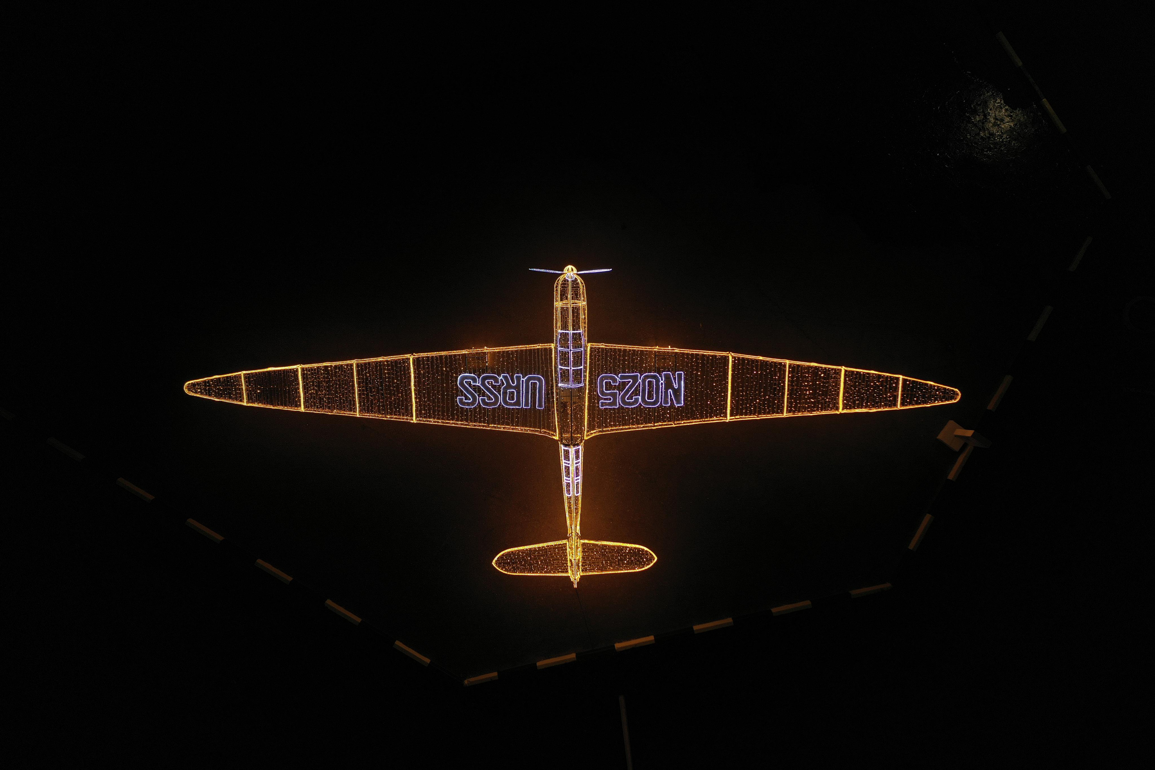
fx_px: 898
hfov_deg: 65.5
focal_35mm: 28
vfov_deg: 46.4
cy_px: 385
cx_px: 578
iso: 100
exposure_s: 1/50
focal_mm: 10.26
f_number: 2.8
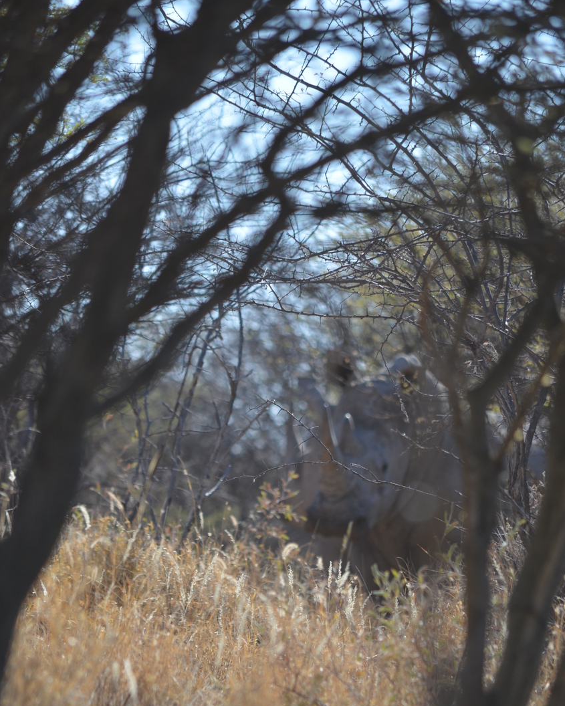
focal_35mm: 511
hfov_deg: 3.0
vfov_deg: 3.8
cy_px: 415
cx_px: 283
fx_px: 10680
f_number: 5.6
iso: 200
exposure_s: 1/500
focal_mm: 300
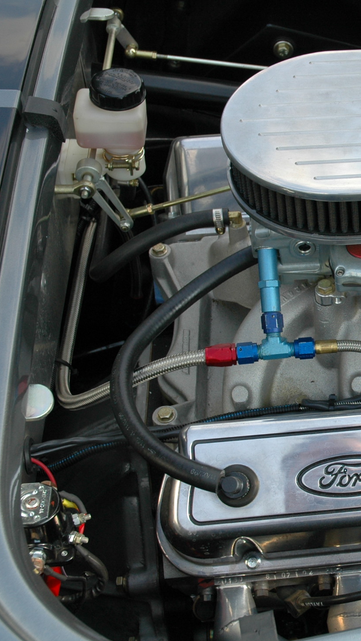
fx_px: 1103
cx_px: 465
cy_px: 320
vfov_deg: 32.5
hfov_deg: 17.5
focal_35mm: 65
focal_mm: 27
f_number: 6.3
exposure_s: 1/160
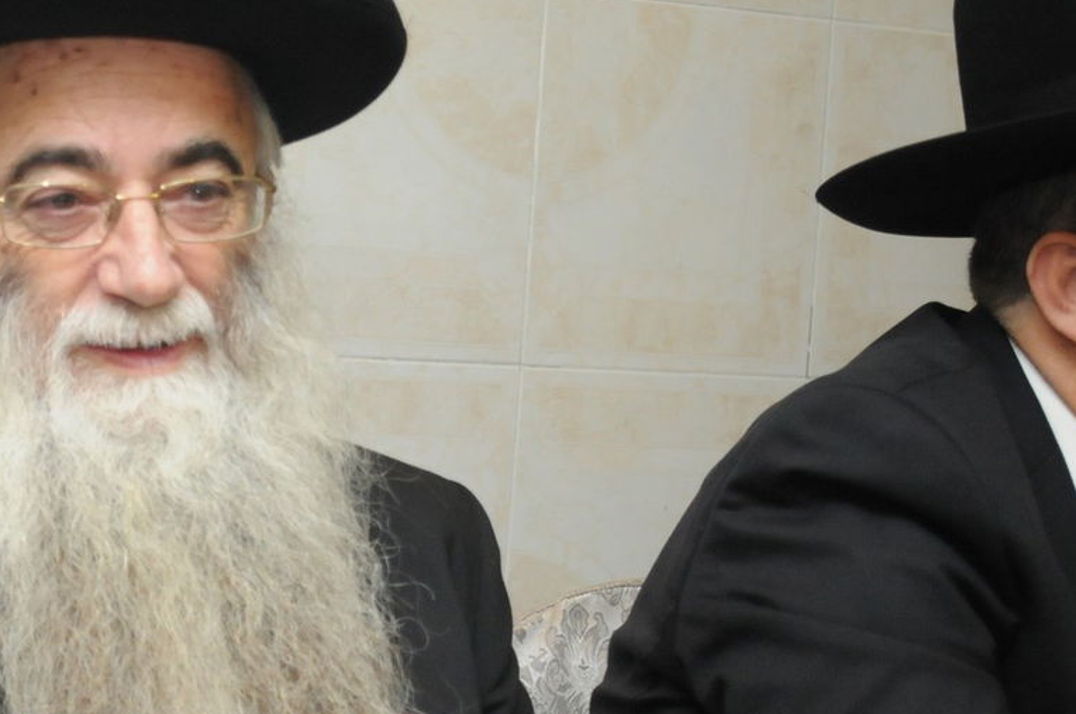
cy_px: 319
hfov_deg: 16.7
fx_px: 3611
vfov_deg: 11.3
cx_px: 135
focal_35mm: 121
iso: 1600
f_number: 5.3
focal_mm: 44
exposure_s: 1/100
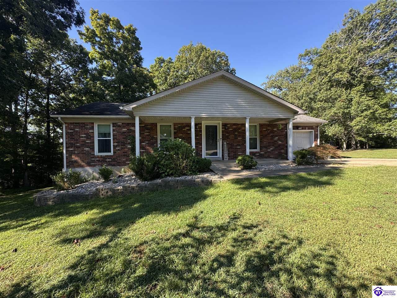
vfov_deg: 85.7
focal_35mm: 14
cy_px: 149
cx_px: 198
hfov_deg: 102.1
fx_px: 161
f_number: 2.2
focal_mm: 2.22
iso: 40
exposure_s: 1/268
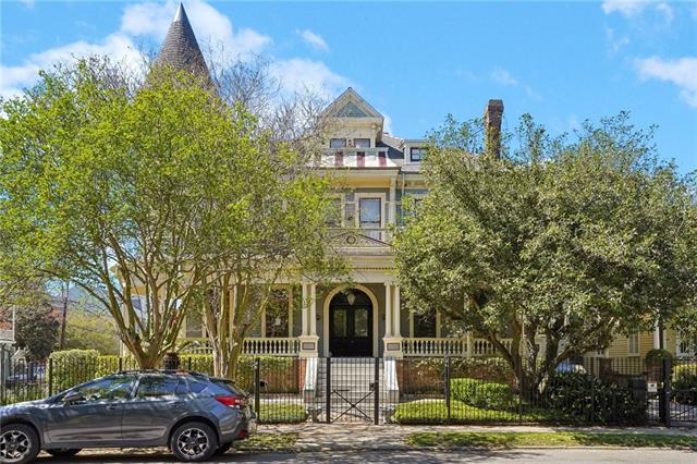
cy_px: 232
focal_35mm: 26
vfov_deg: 49.5
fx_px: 503
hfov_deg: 69.4
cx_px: 348
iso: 800
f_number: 11
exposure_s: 1/320
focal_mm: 26
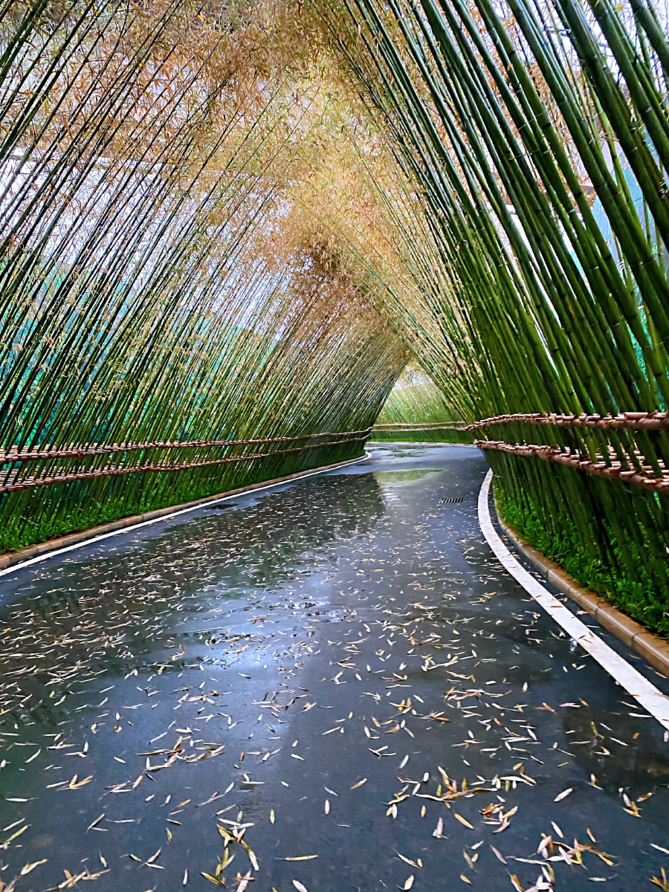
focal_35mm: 26
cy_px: 446
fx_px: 670
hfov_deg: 53.1
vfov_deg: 67.3
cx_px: 334
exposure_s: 1/60
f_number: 1.8
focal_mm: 4.25
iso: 400
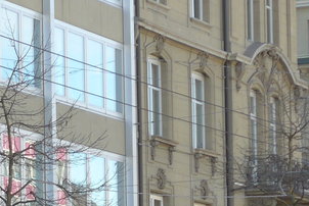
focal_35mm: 289
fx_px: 2483
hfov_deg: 7.1
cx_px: -91
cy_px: 288
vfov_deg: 4.7
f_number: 4.1
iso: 80
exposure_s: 1/160
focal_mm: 14.2
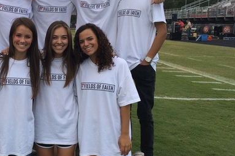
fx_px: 372
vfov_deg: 23.8
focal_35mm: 57
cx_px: 23
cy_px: 65
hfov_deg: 33.2
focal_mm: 4.15
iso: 32
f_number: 2.2
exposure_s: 1/695
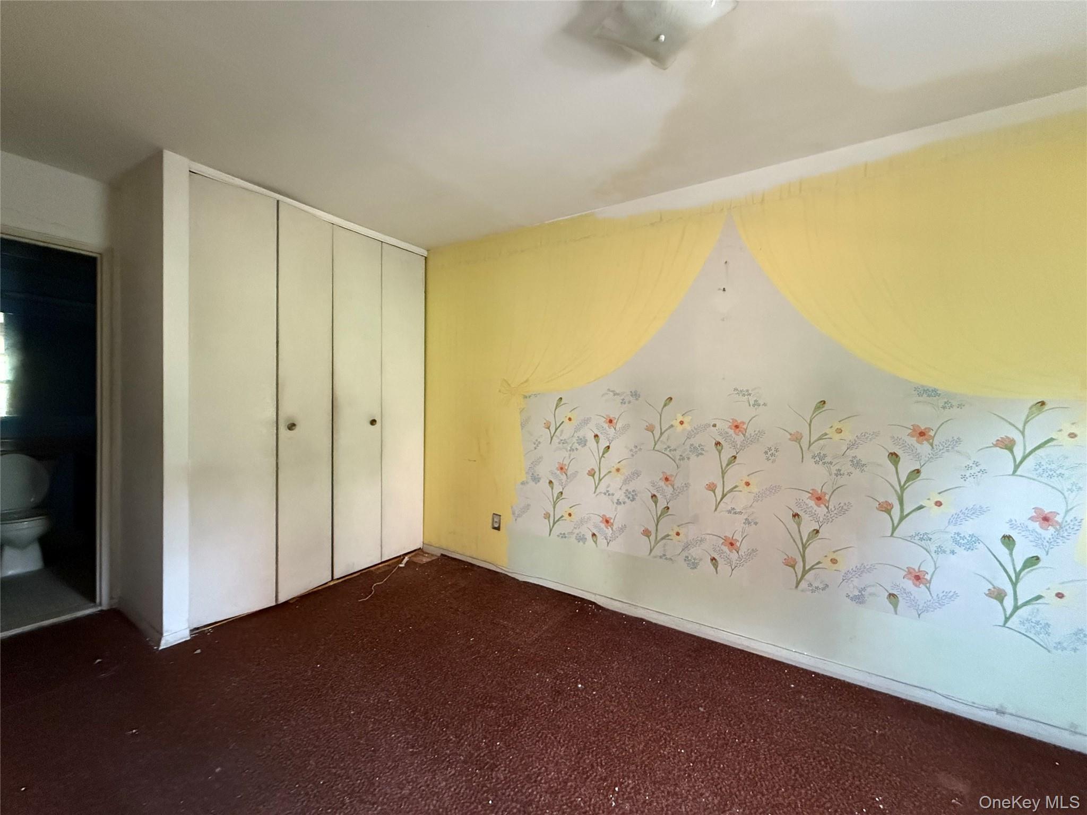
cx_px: 544
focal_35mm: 14
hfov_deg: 102.1
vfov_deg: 85.7
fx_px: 440
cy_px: 408
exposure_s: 1/60
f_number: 2.2
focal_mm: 2.22
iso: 640
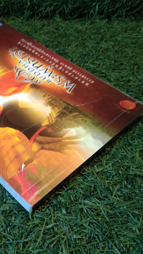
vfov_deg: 46.4
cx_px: 2
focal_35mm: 44
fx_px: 297
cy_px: 126
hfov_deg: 25.8
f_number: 2.2
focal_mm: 3.65
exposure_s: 1/20
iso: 534
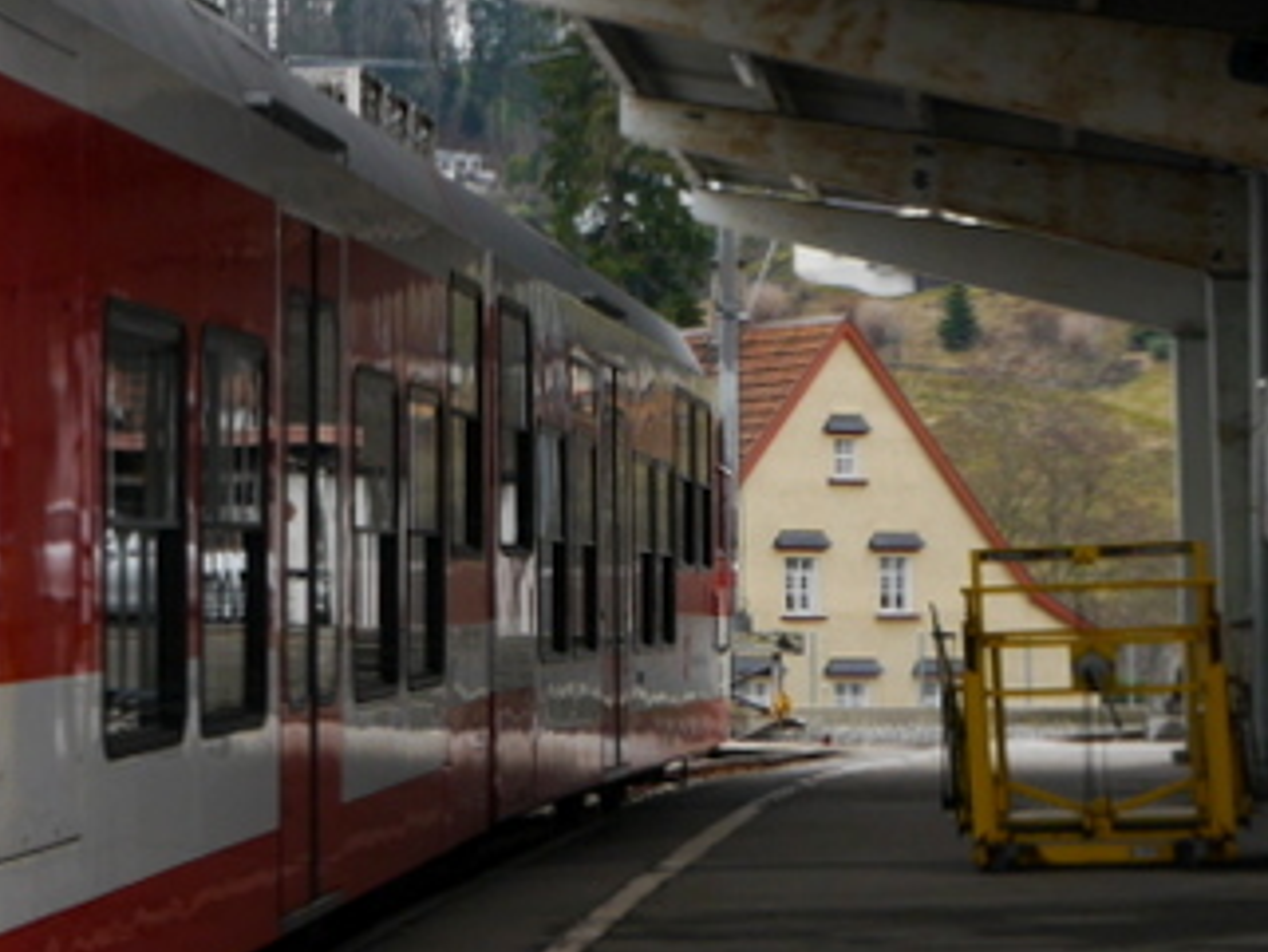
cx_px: -715
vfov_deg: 10.8
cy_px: 326
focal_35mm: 137
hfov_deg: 13.4
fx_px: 5020
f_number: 5
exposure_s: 1/160
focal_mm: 20
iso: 160
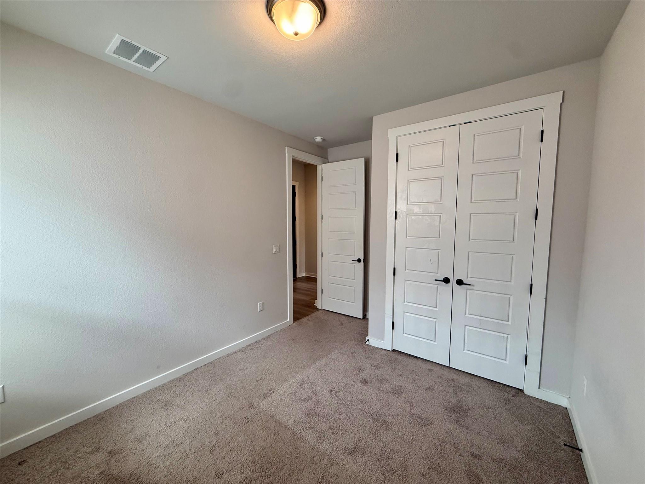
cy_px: 242
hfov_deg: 102.1
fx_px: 261
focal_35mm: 14
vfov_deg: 85.7
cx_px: 322
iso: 250
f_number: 2.2
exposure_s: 1/120
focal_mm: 2.22
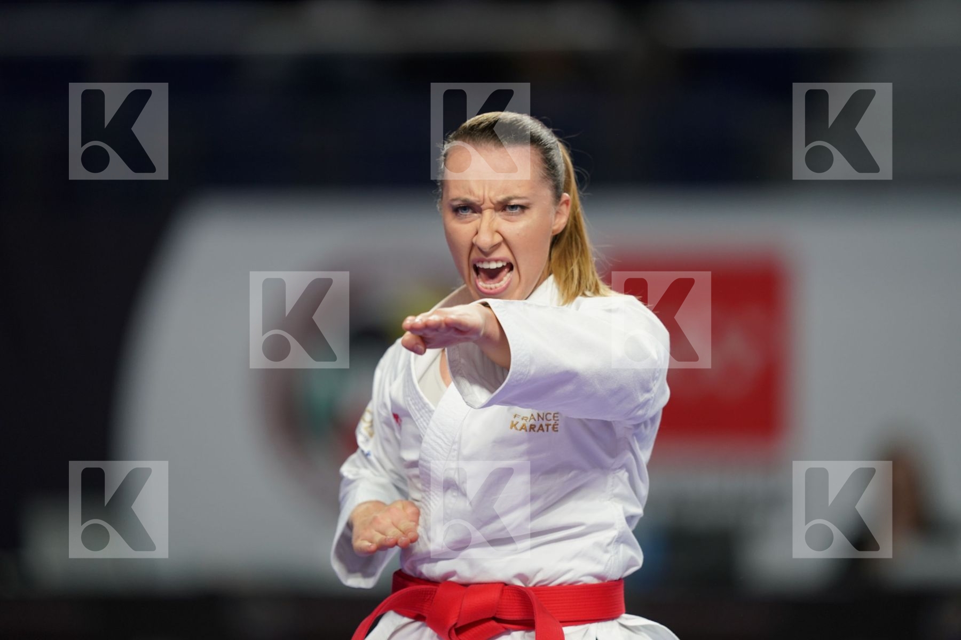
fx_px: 10677
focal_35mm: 400
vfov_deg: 3.4
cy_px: 320
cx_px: 480
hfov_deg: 5.2
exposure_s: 1/500
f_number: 2.8
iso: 1000
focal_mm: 400
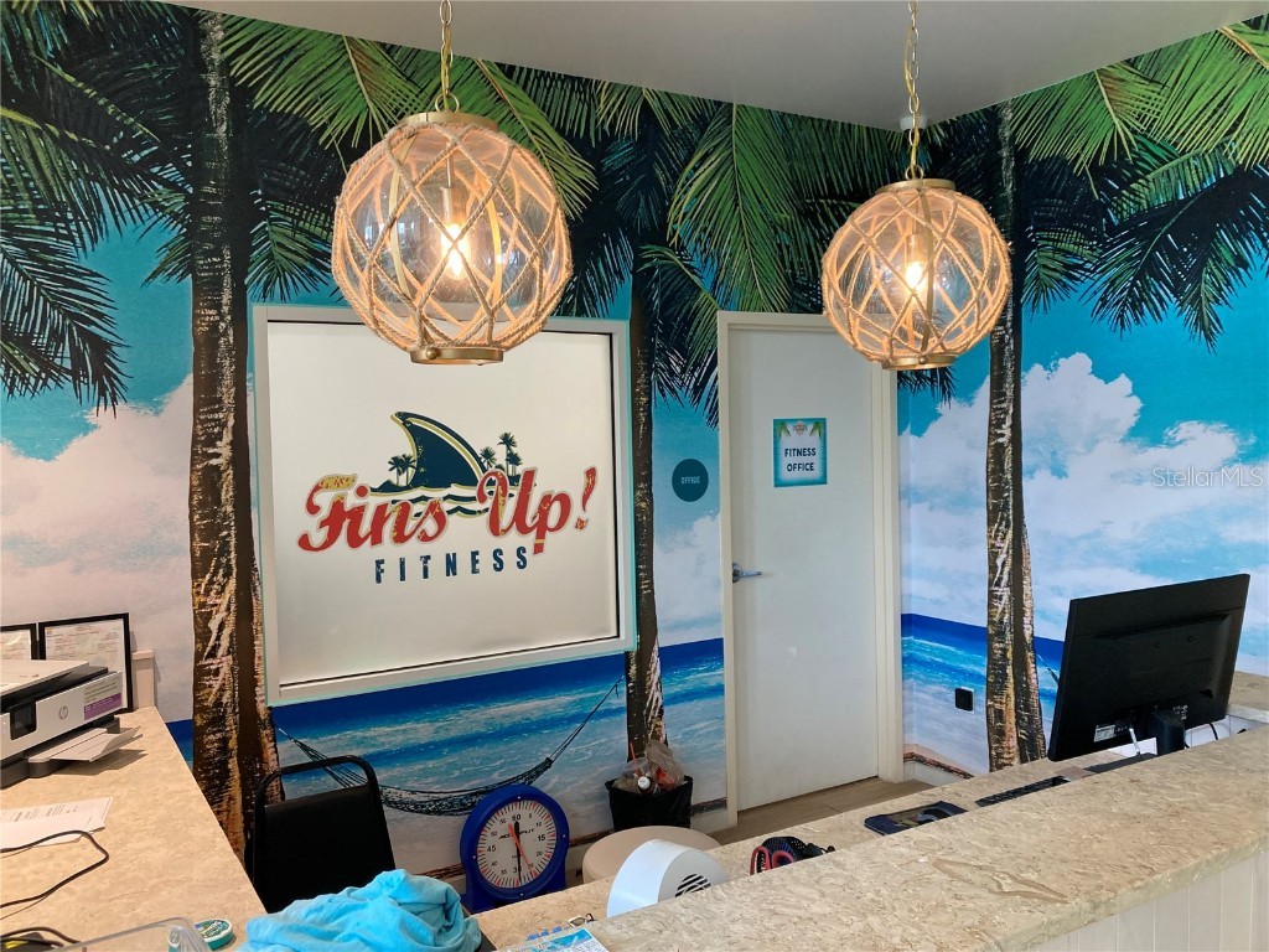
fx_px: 1026
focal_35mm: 28
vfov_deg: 49.7
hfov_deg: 63.4
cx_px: 634
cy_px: 476
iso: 80
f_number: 1.8
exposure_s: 1/60
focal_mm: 3.99
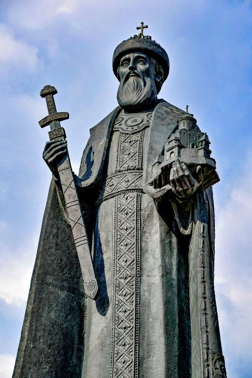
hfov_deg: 9.6
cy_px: 189
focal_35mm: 142
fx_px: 1494
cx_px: 126
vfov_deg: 14.4
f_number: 11
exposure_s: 1/500
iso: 200
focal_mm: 95
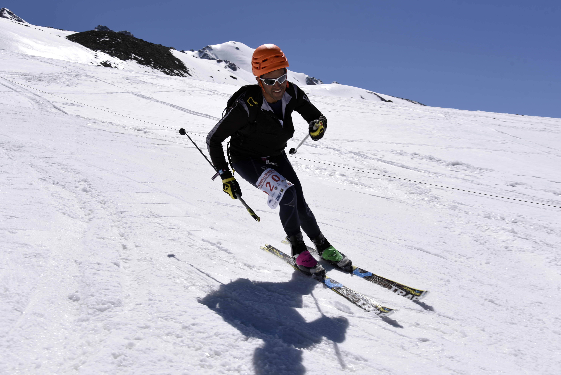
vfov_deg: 33.4
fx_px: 624
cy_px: 188
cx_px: 280
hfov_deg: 48.4
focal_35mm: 40
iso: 100
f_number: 8
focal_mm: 40
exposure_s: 1/640
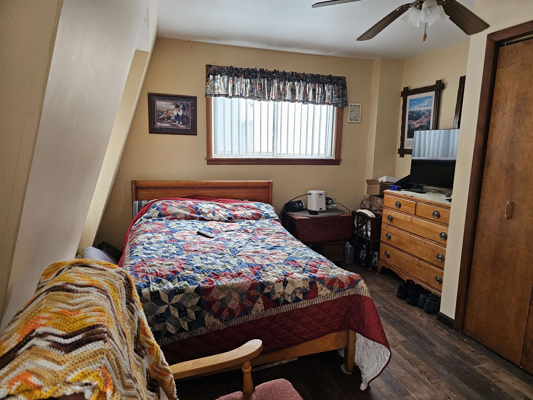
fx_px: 354
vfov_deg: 58.9
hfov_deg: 73.9
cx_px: 266
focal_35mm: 23
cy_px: 200
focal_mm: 6.3
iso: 500
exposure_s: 1/170
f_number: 1.7
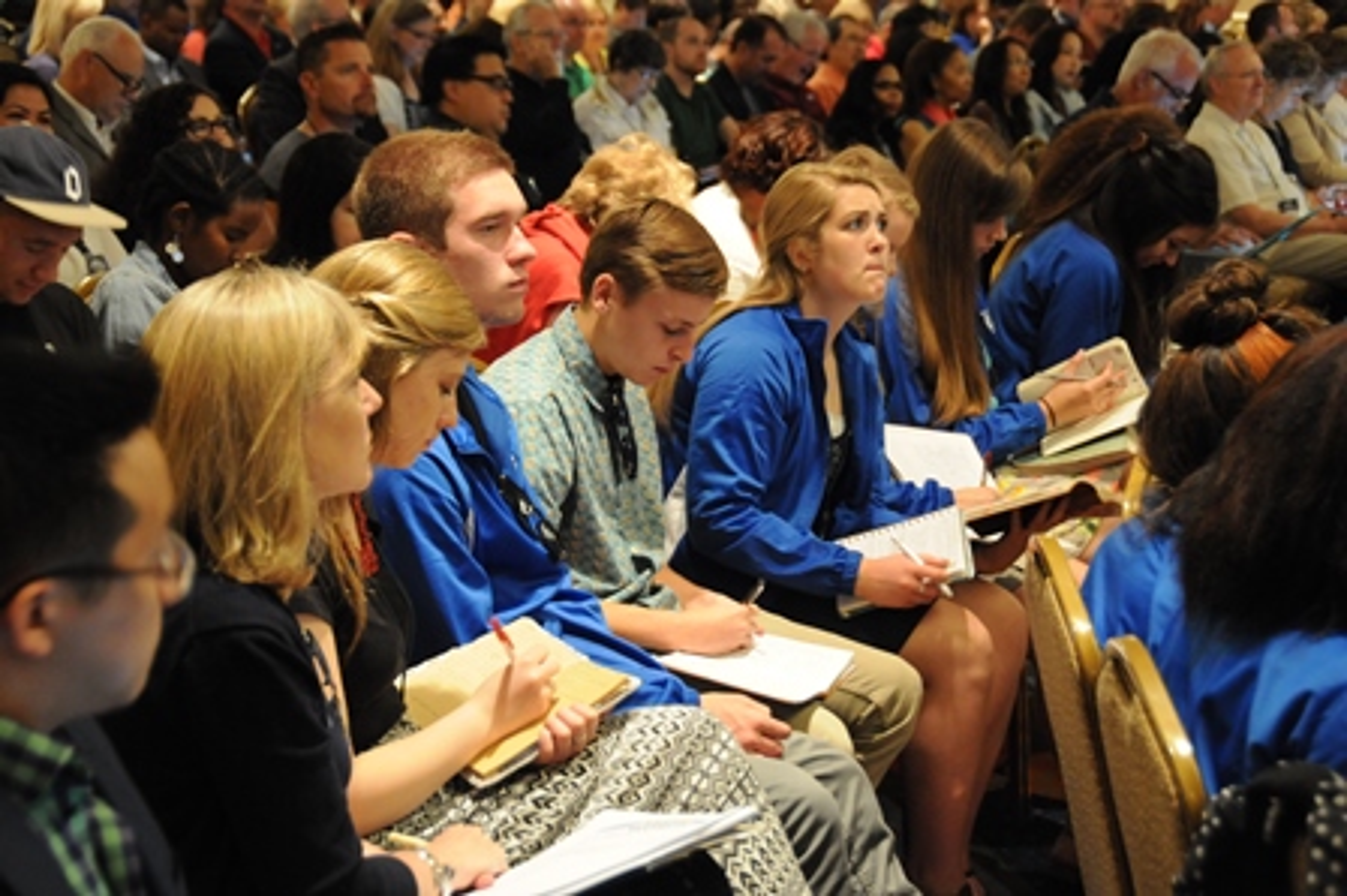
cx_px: 674
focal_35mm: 75
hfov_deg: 27.0
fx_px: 2804
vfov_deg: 18.2
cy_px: 448
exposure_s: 1/15
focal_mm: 50
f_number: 4.8
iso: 2000
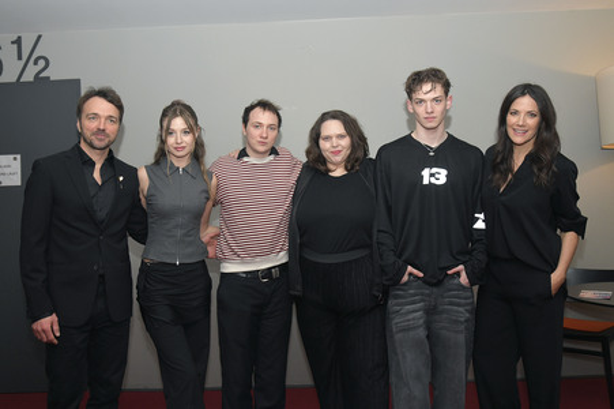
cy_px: 204
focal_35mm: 31
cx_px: 307
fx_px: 528
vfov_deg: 42.3
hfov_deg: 60.3
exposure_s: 1/200
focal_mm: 31
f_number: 5.6
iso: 2000
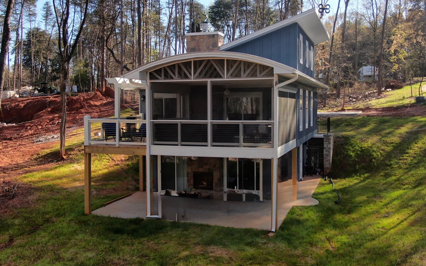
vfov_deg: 32.7
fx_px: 453
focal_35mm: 39
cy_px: 116
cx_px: 215
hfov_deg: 50.4
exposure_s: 1/400
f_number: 3.3
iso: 100
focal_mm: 6.08
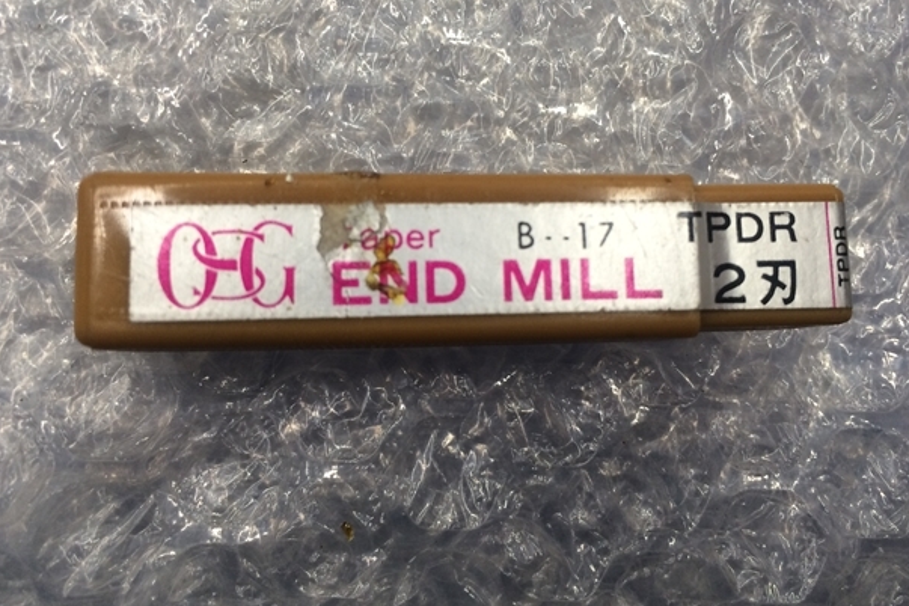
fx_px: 808
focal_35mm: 32
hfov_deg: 58.7
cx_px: 449
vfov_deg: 41.1
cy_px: 271
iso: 50
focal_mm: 4.15
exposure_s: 1/30
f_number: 2.2
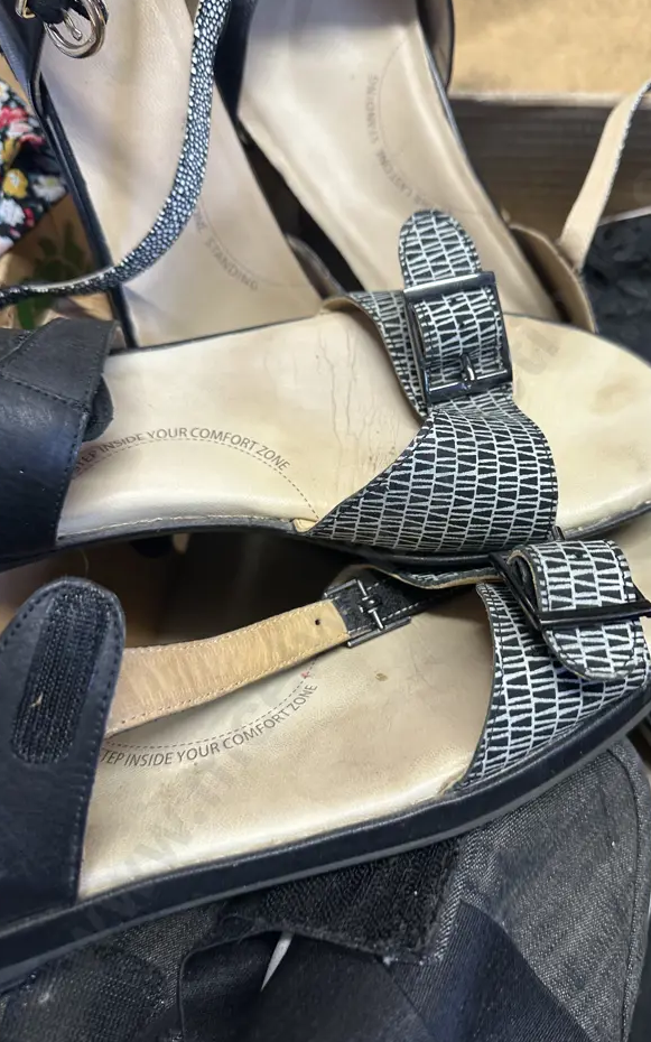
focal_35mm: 28
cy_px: 509
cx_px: 413
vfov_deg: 66.5
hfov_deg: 44.1
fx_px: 795
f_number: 1.78
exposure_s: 1/50
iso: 125
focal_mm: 6.86
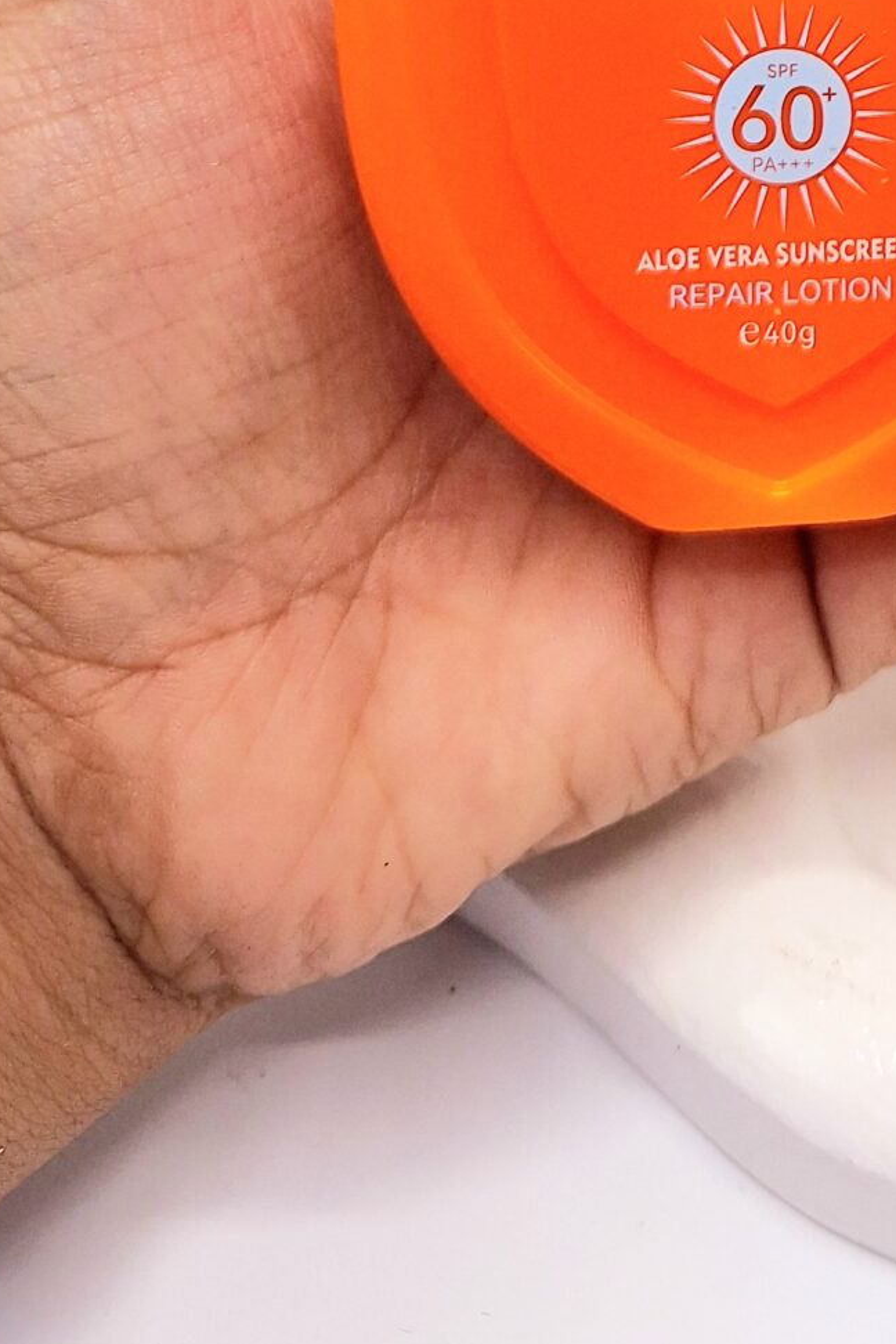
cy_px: -306
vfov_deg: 27.6
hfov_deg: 19.2
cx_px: 1290
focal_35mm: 63
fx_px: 2352
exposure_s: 1/435
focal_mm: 5.54
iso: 40
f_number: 1.8
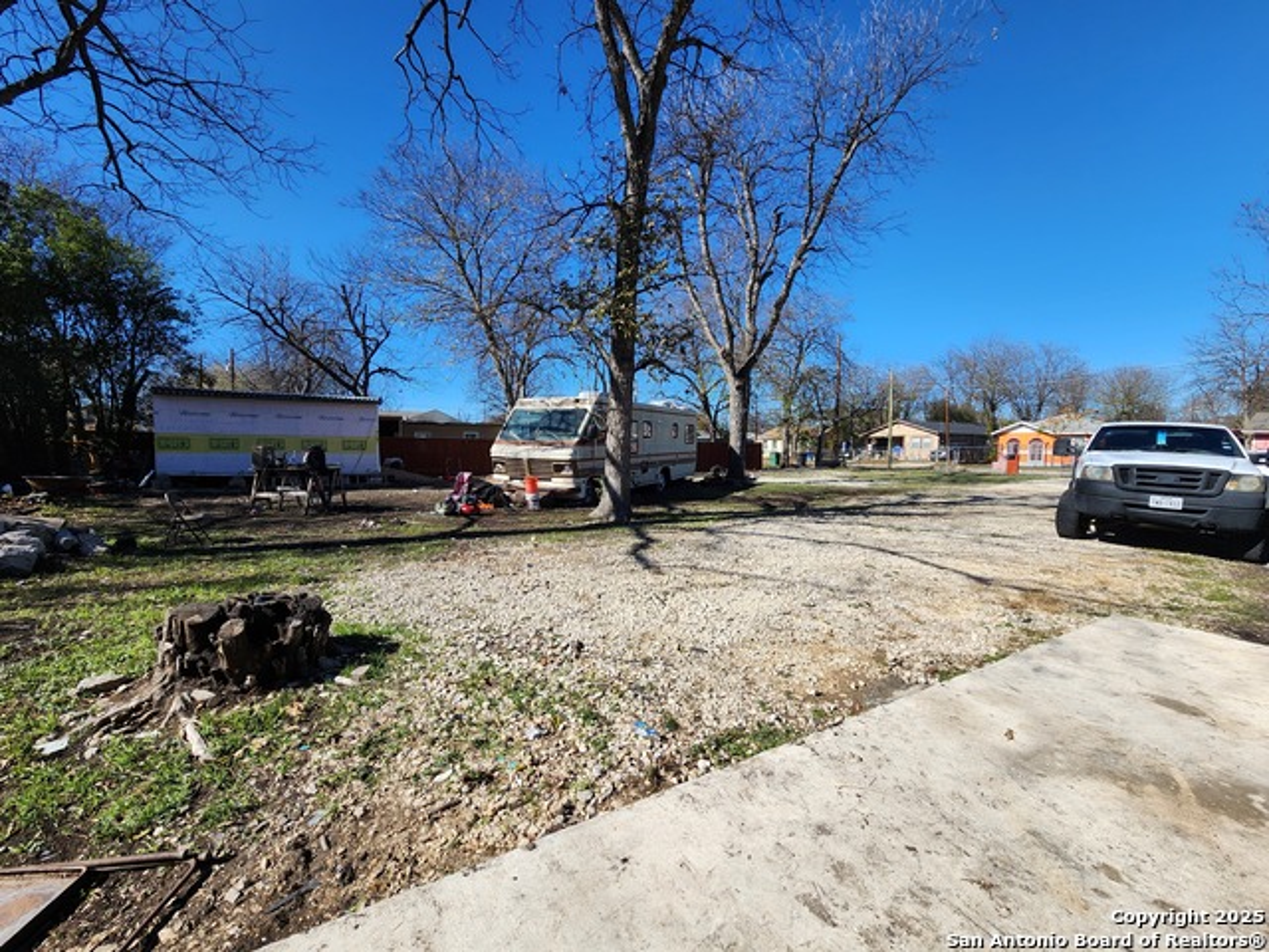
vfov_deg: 89.9
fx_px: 477
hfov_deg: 106.2
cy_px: 476
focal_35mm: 13
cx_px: 634
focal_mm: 2.2
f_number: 2.2
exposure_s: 1/1780
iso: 50
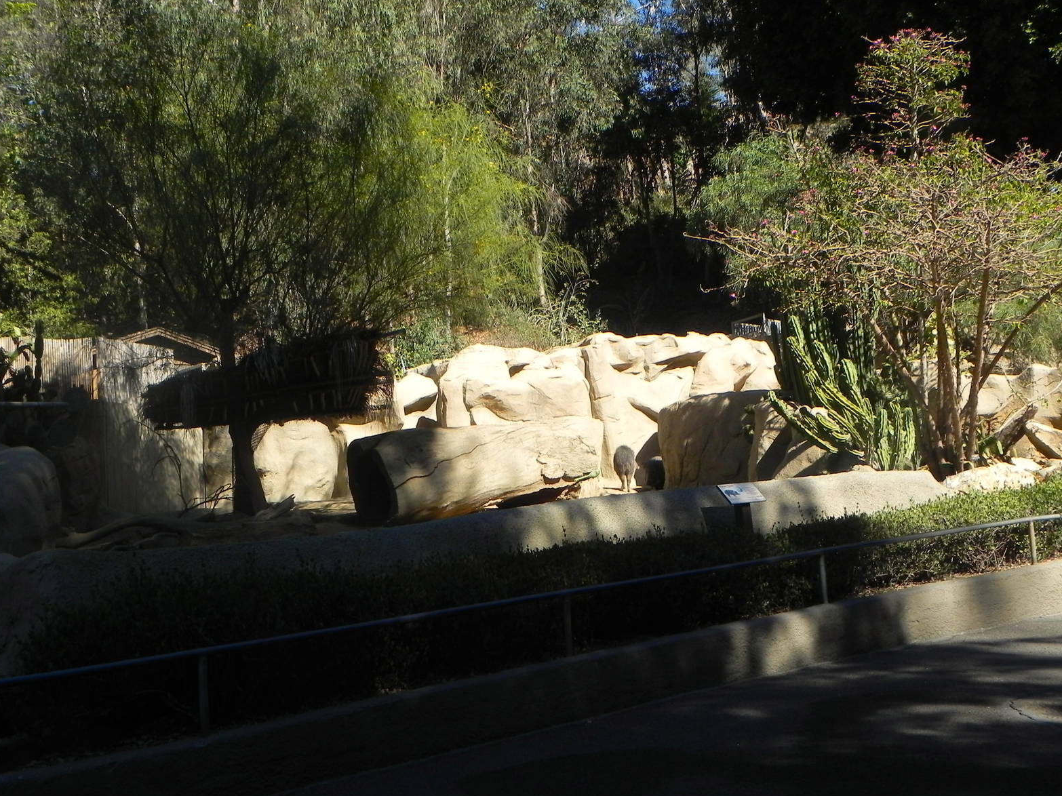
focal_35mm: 47
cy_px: 398
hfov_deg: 40.4
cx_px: 534
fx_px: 1442
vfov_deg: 30.9
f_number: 6.3
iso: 160
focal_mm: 8.2
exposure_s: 1/274
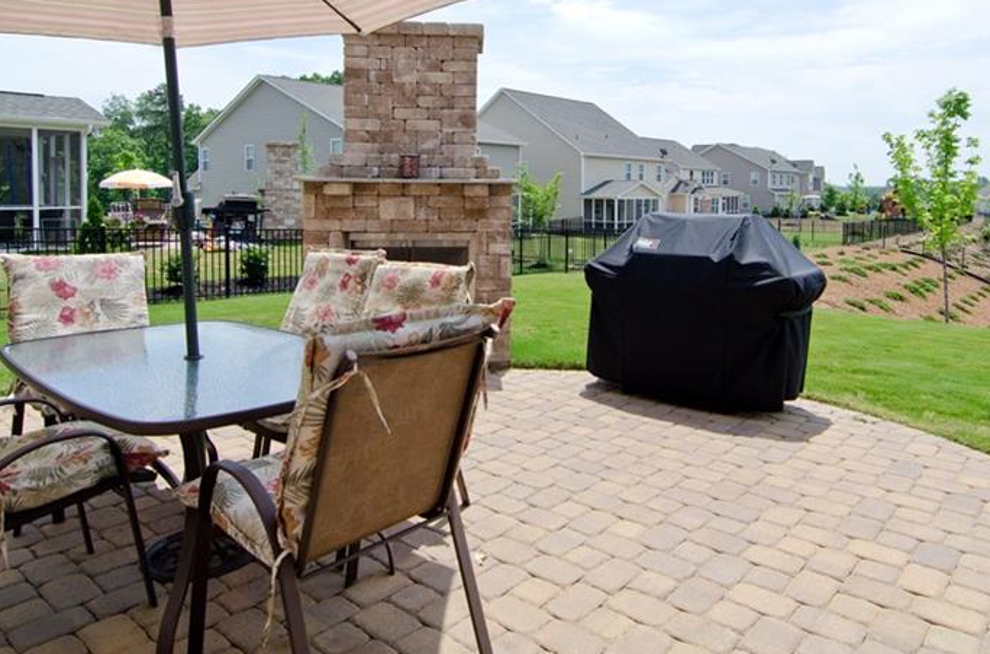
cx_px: 549
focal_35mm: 25
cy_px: 208
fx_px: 679
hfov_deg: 72.0
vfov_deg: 50.3
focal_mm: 11
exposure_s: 1/4000
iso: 800
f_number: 5
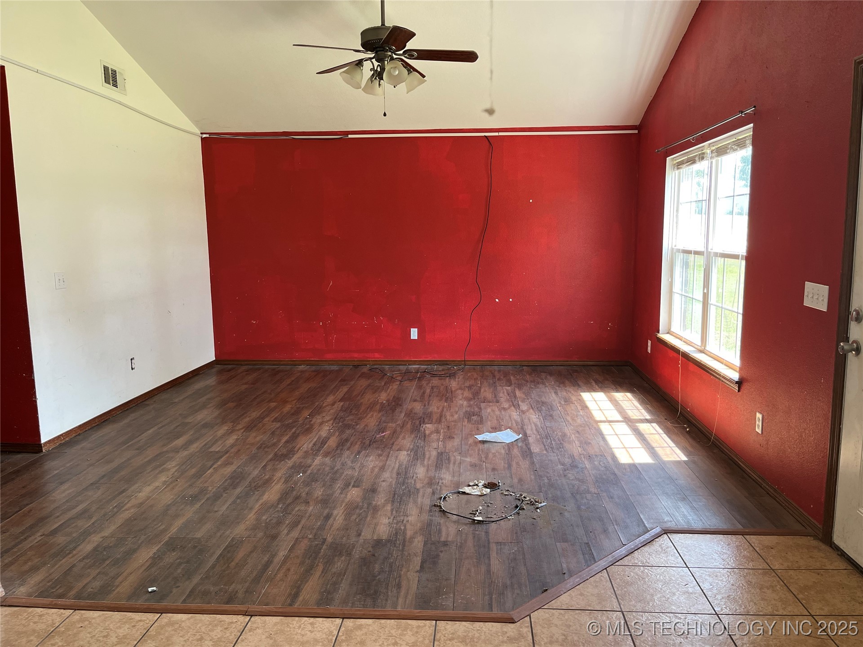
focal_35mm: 26
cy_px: 324
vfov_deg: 53.1
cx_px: 432
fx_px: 648
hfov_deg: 67.3
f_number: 1.6
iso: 125
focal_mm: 5.1
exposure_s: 1/121
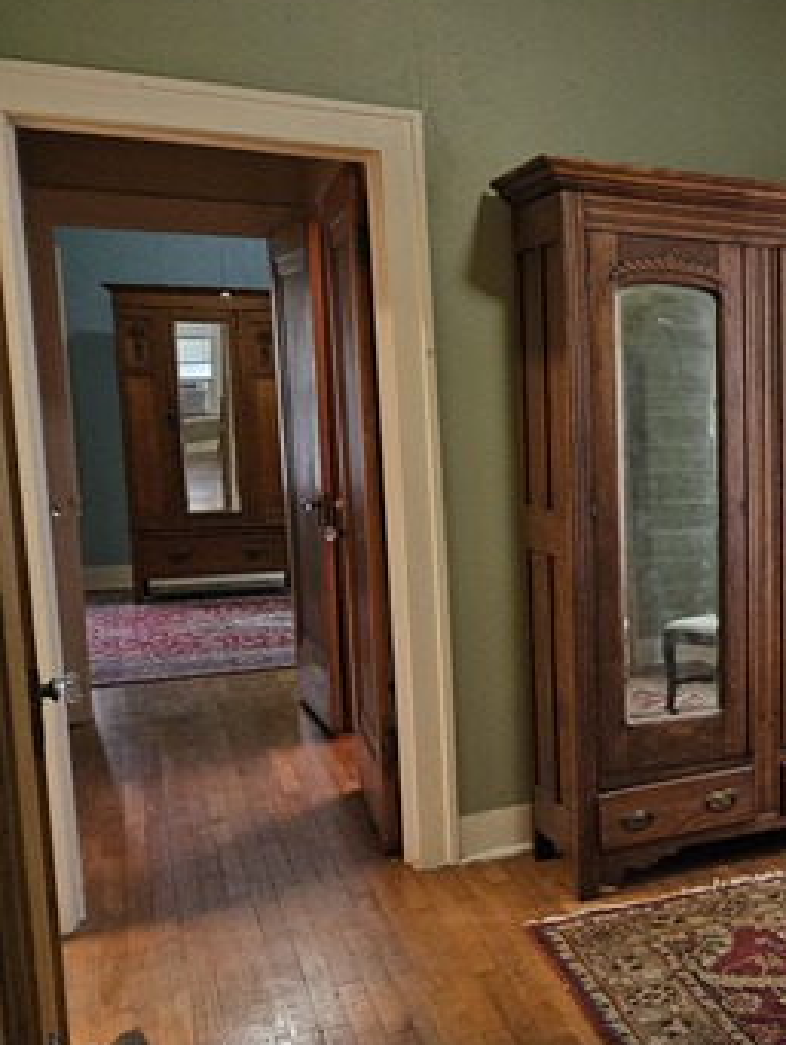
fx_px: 1300
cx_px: 976
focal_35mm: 43
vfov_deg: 43.8
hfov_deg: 28.6
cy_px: 541
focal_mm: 5.4
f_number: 1.8
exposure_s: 1/170
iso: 800
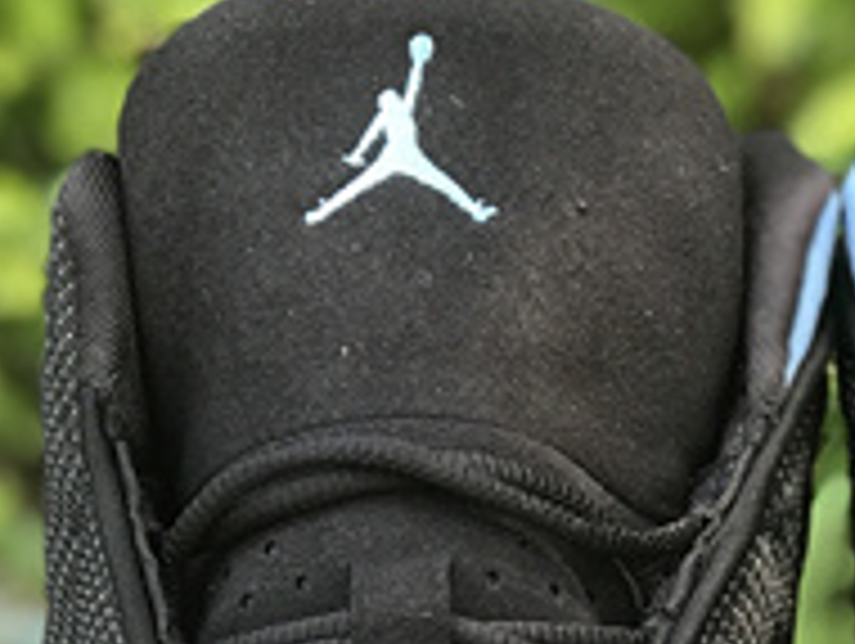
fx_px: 5490
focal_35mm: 222
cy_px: 862
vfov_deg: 6.6
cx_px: 837
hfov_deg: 8.9
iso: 25
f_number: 2.8
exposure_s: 1/50
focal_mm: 6.6
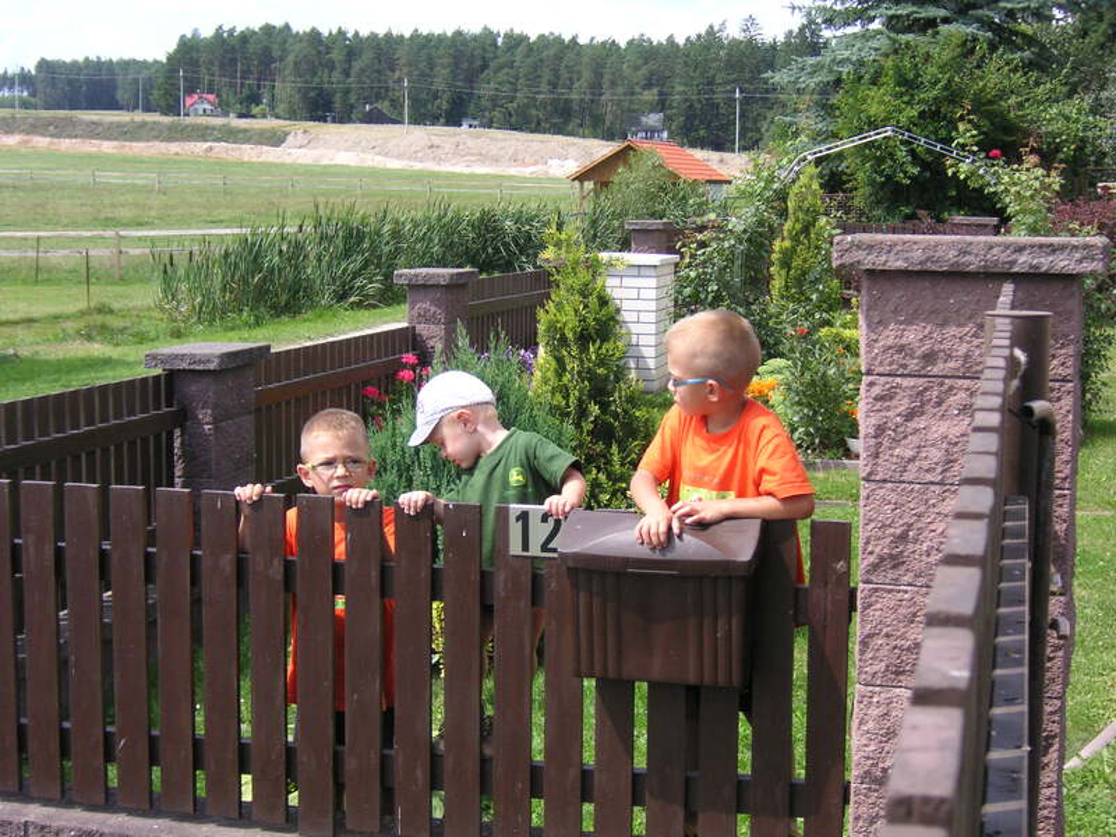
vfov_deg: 24.0
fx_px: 1967
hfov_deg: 31.7
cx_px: 558
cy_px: 418
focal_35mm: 61
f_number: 3.9
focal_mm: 10.2
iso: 50
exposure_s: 1/350
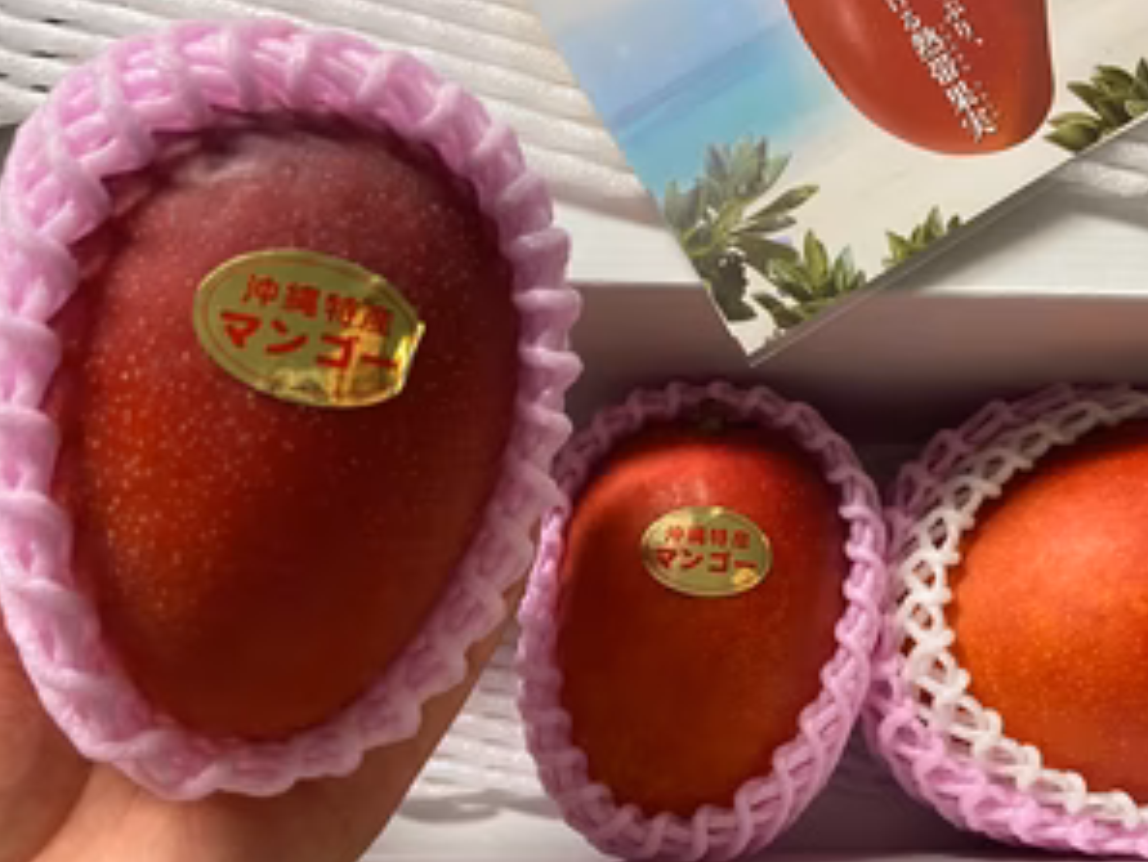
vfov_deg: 40.7
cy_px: 437
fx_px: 1161
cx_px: 758
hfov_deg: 51.7
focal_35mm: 35
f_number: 1.8
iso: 320
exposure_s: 1/50
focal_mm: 4.25
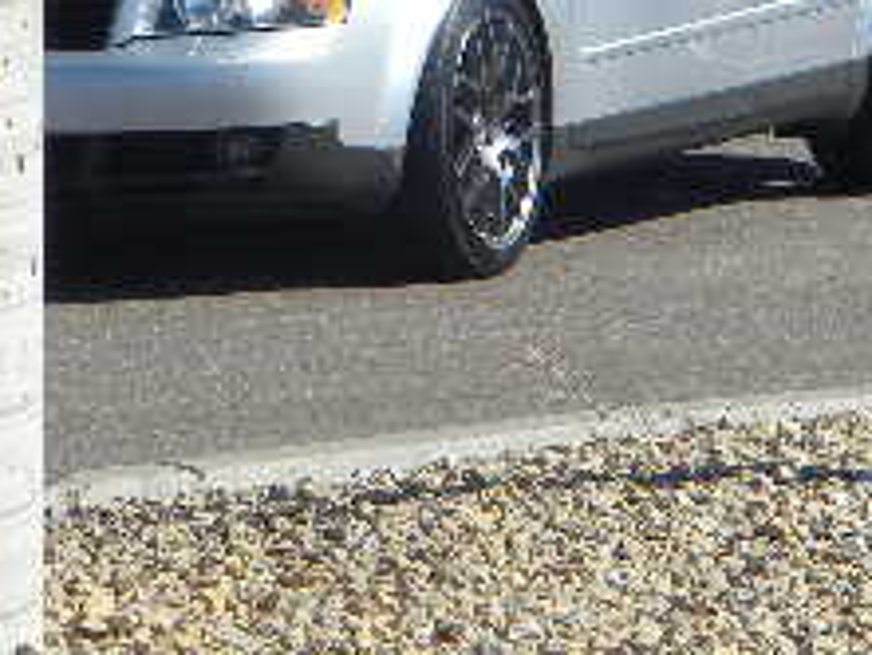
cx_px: 501
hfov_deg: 6.5
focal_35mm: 304
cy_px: -8
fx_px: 7662
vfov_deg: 4.9
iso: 80
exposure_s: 1/644
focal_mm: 19
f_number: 4.7
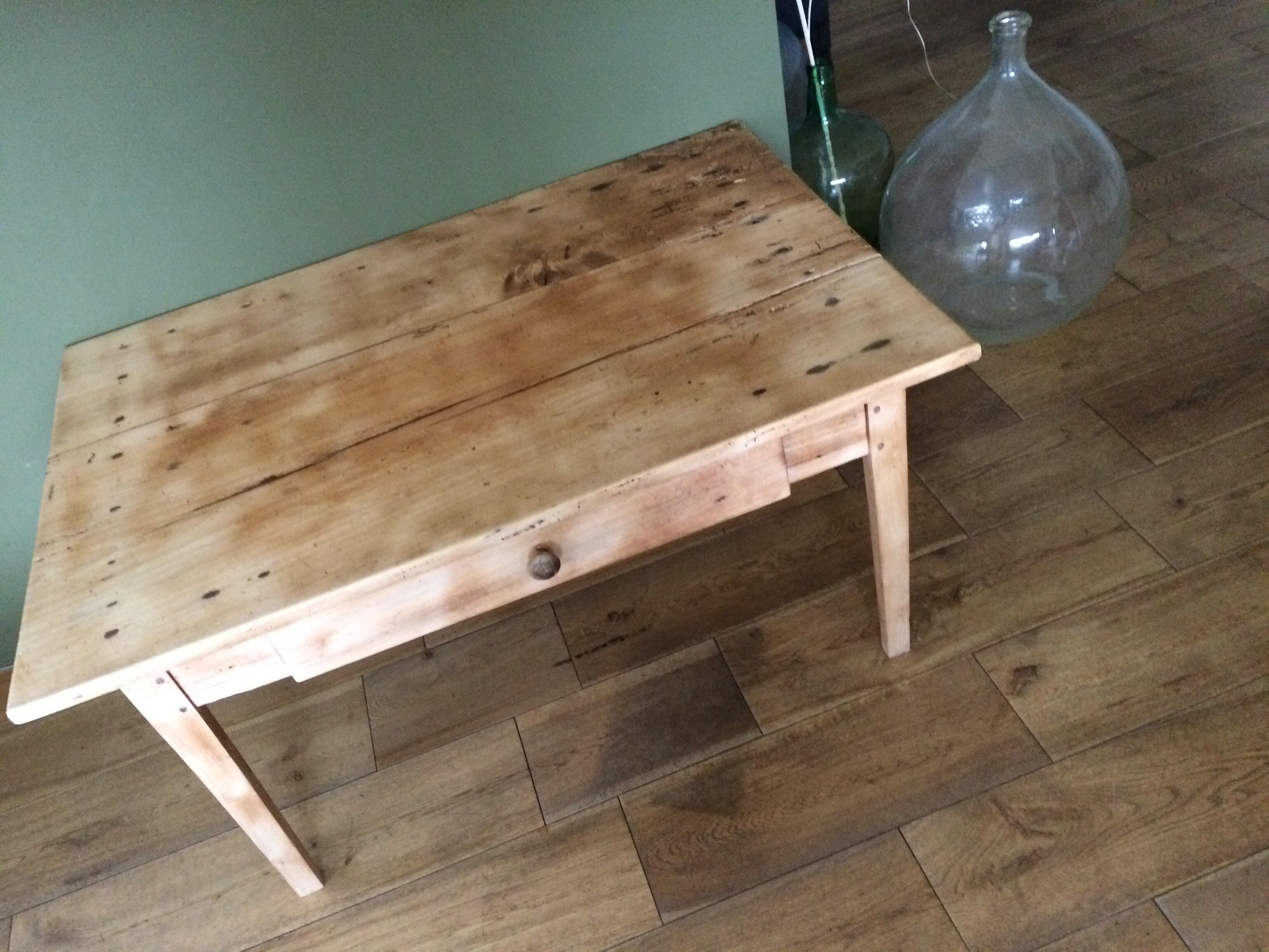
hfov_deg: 61.7
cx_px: 634
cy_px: 476
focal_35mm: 29
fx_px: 1063
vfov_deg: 48.2
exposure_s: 1/25
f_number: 2.2
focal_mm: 4.15
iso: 320
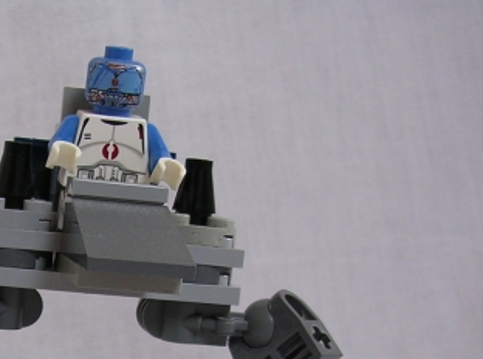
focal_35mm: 78
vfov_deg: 18.4
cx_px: 40
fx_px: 1085
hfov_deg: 24.3
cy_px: 349
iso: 100
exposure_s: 1/34.6
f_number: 2.8
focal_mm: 5.8
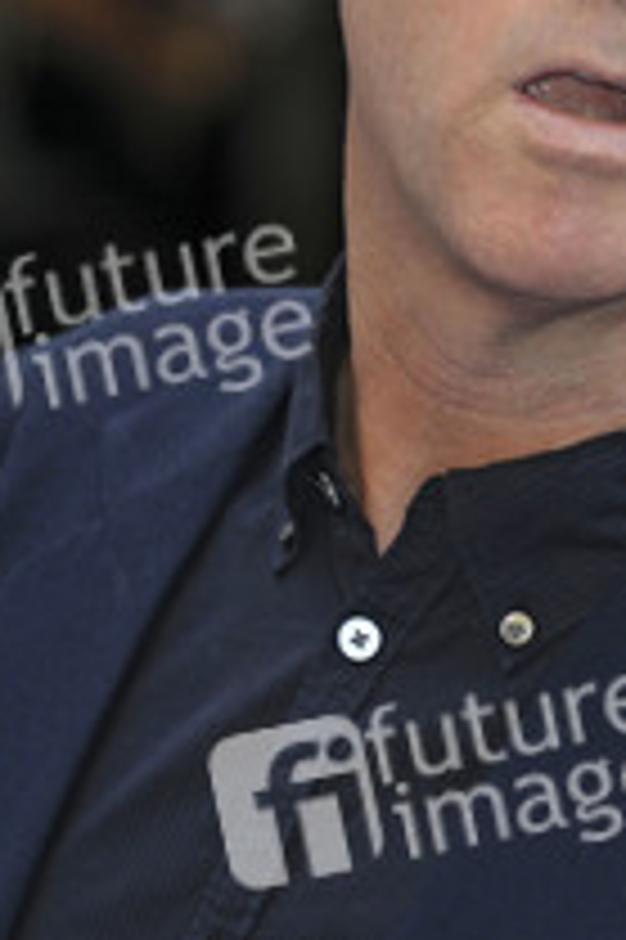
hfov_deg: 3.1
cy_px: 108
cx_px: 574
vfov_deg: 4.6
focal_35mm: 446
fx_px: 11651
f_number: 5.6
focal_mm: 155
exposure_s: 1/160
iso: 320
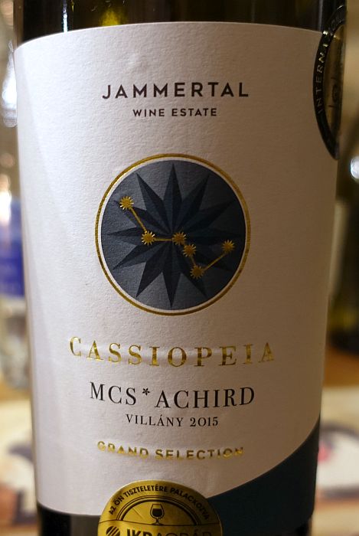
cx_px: 180
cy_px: 268
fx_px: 358
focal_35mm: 24
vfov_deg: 73.7
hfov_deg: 53.3
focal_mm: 8.8
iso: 640
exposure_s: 1/30
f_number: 1.8
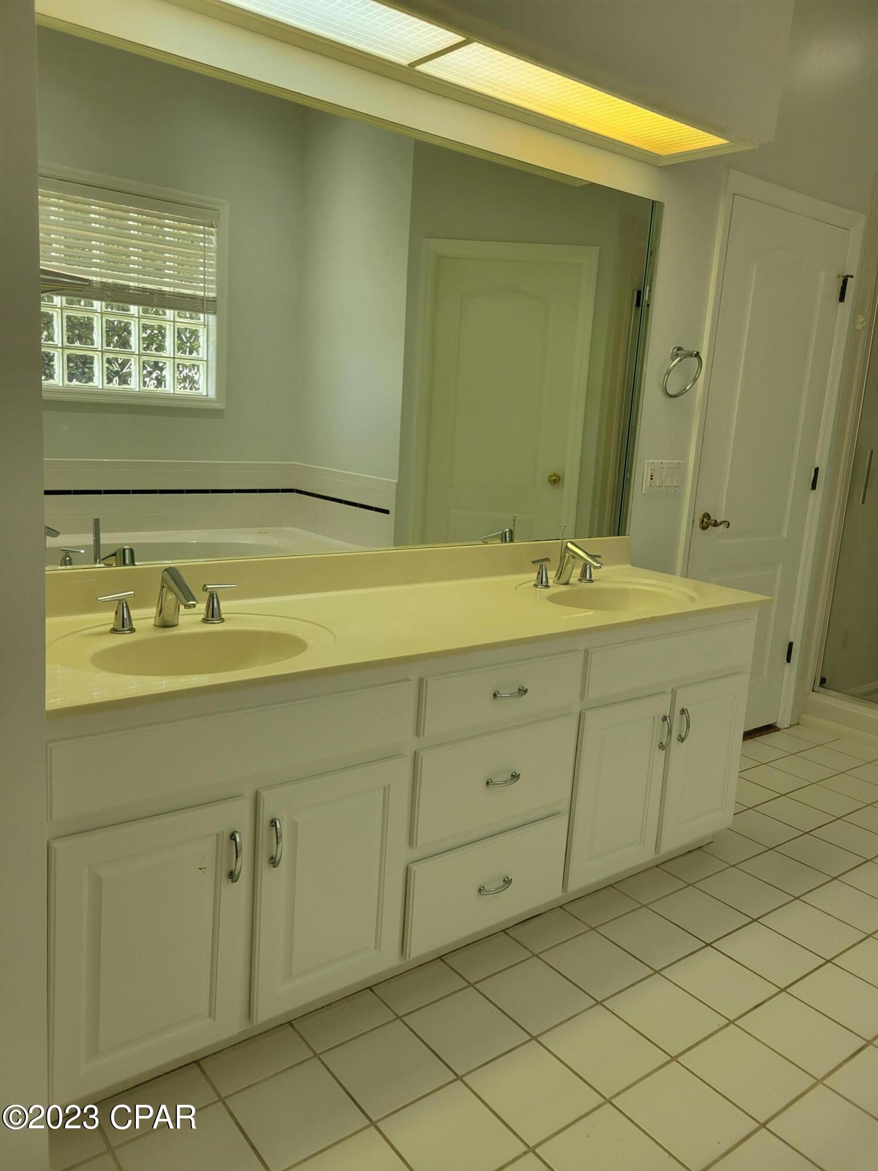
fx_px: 879
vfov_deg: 67.3
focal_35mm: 26
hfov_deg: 53.1
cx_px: 439
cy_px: 586
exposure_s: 1/120
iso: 50
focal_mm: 5.4
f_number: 1.8
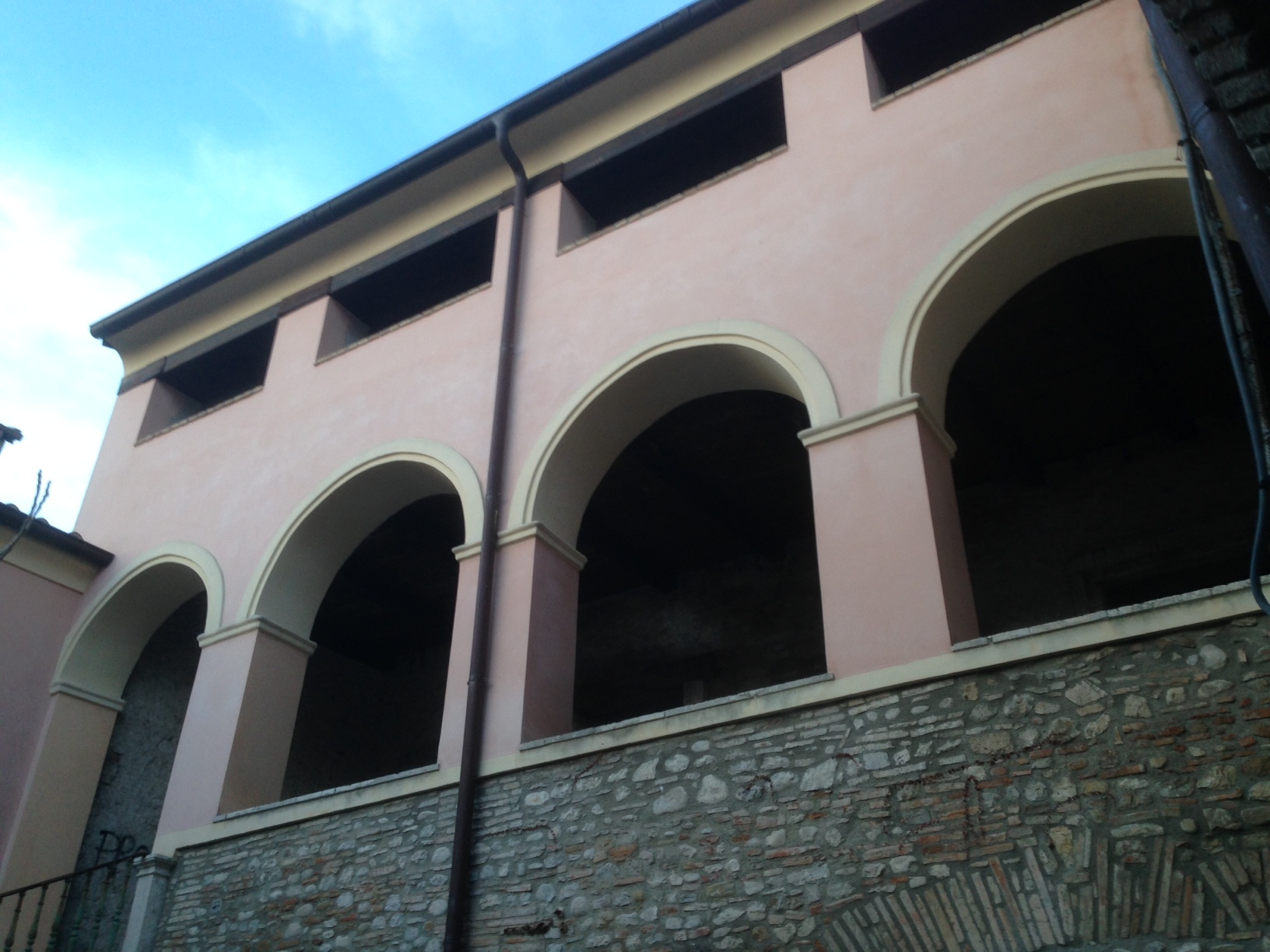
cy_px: 476
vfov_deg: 42.9
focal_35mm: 33
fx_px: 1211
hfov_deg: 55.4
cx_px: 635
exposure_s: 1/30
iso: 50
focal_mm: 4.12
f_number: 2.4
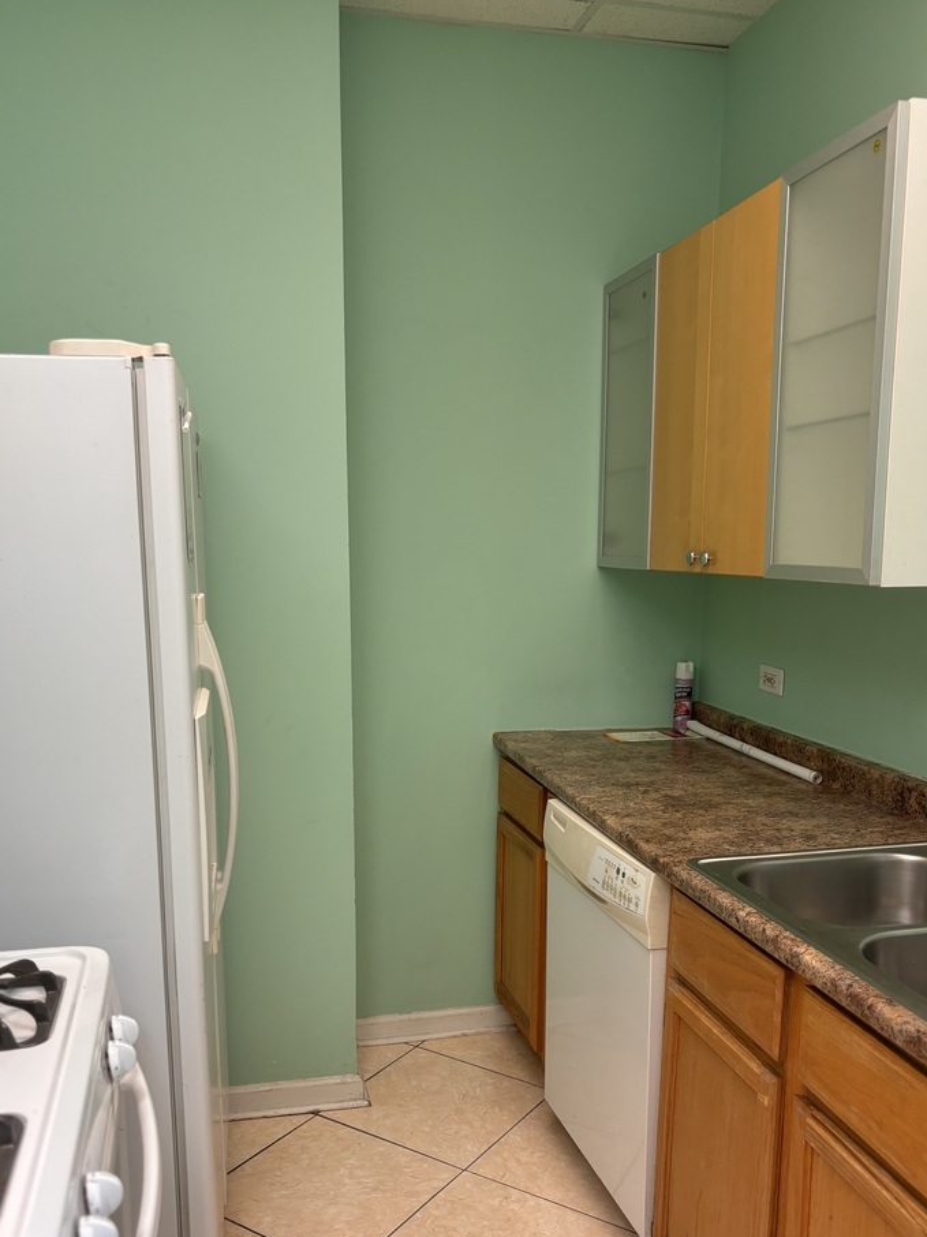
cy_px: 726
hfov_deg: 45.4
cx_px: 455
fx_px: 1107
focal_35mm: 31
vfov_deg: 58.0
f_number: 1.6
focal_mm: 5.96
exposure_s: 1/120
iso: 125
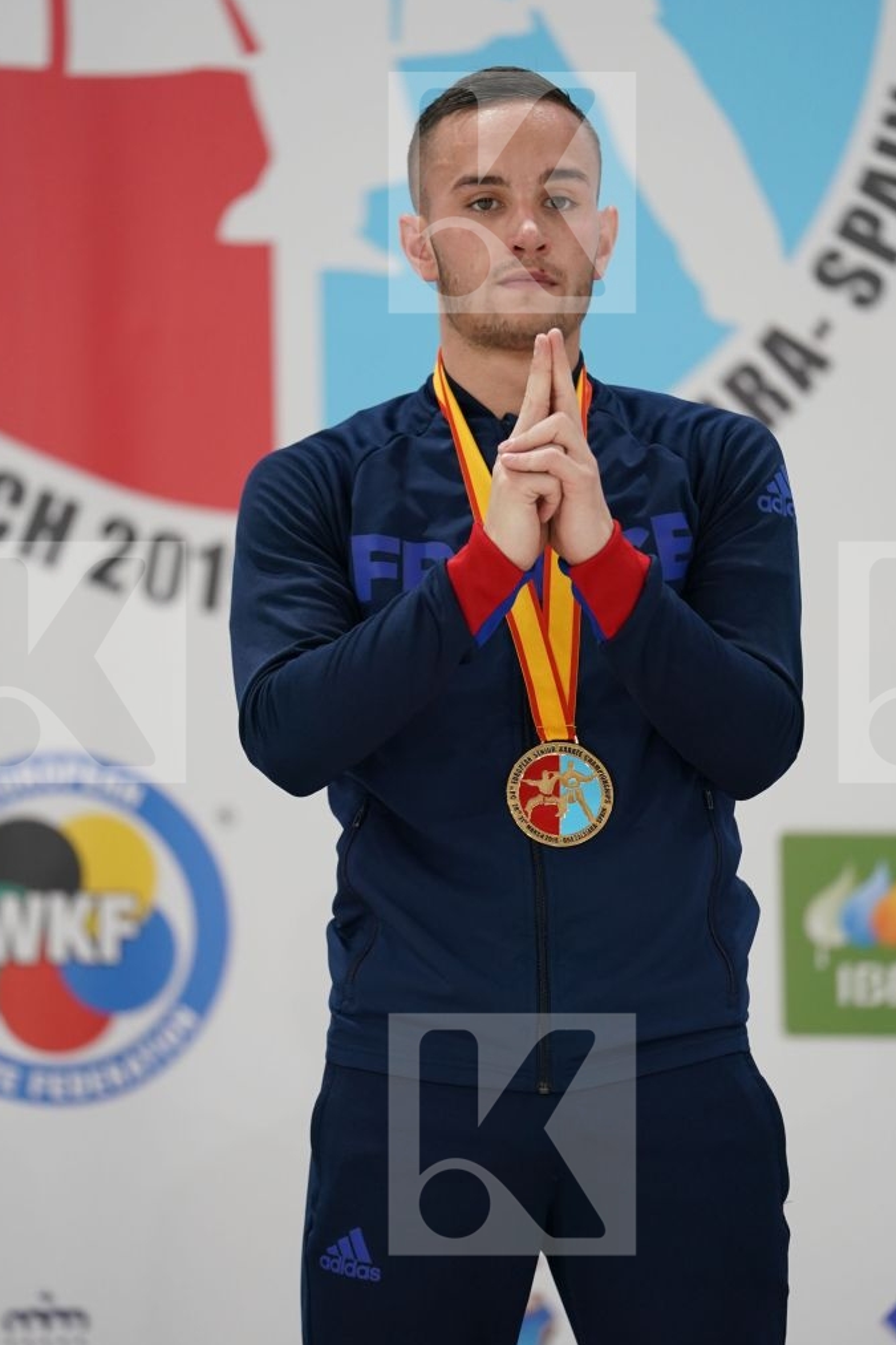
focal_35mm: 237
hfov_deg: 5.8
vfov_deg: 8.7
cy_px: 663
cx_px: 512
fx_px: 8850
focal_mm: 200
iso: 1250
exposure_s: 1/250
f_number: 2.8
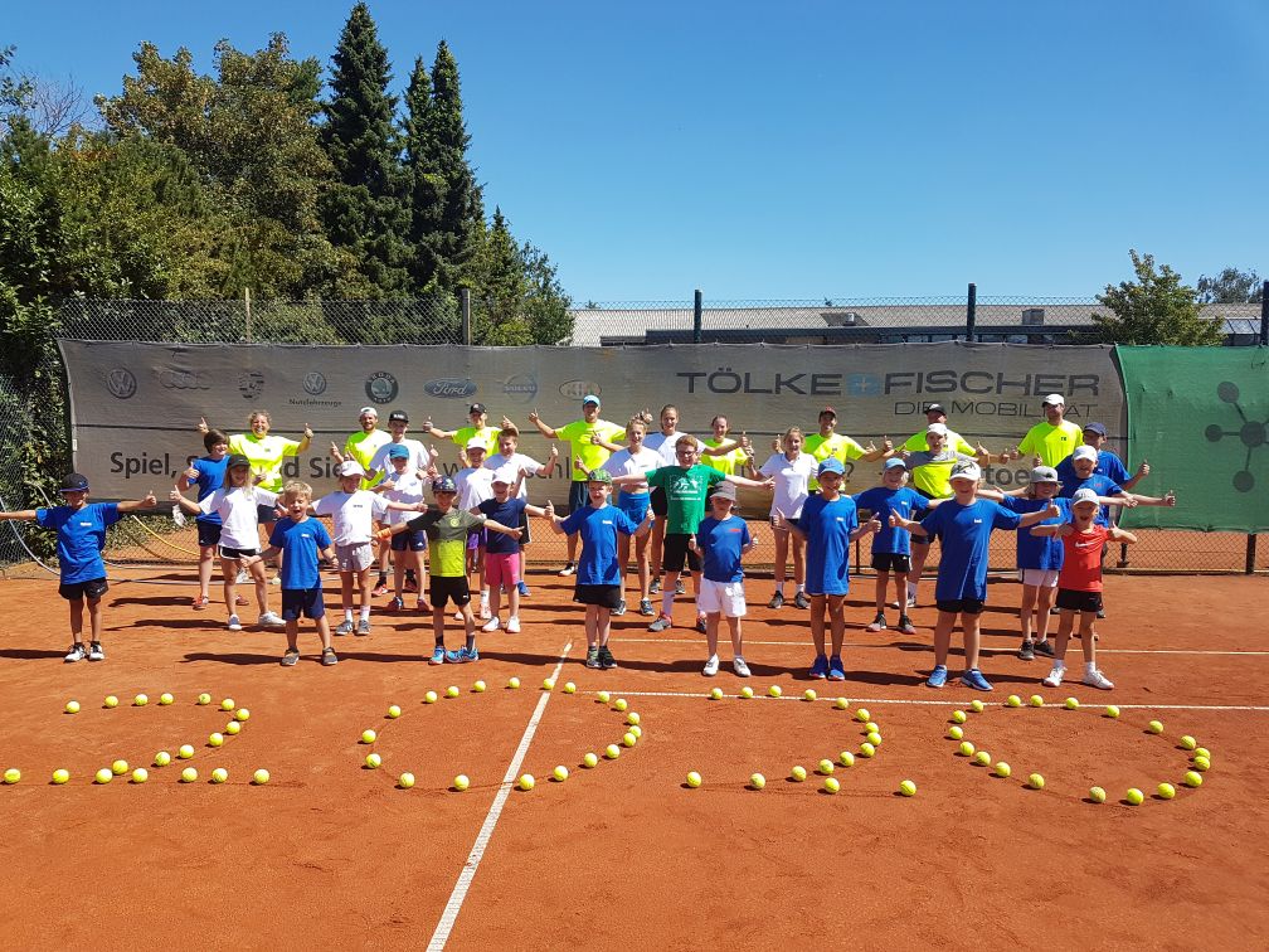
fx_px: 953
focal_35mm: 26
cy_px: 476
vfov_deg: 53.1
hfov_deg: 67.3
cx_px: 634
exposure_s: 1/1740
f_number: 1.7
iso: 40
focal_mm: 4.2
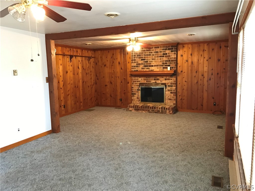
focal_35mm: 28
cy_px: 96
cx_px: 128
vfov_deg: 49.7
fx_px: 206
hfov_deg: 63.4
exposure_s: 1/7
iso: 100
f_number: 1.8
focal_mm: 3.99
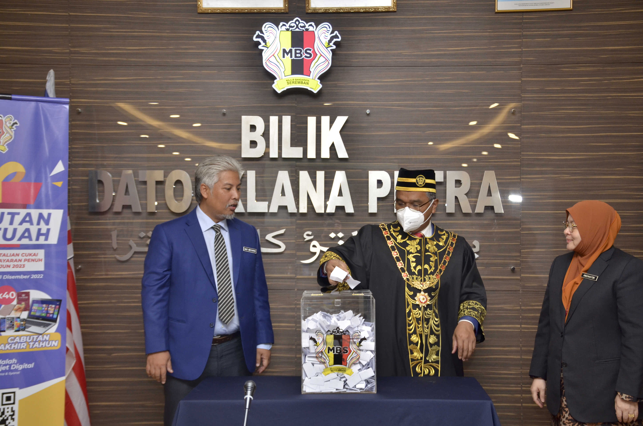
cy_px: 213
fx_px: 936
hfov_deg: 37.9
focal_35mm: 52
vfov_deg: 25.6
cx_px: 322
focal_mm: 35
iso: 500
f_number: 4.2
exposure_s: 1/160
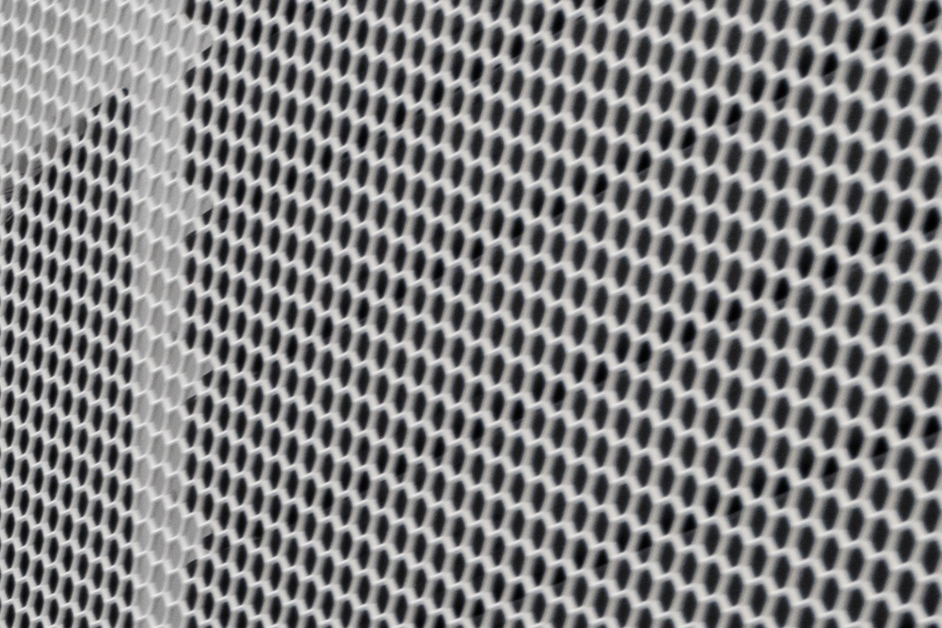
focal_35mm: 183
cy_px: 1720
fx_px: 4788
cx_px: -2526
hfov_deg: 8.1
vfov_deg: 6.9
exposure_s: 1/1.67
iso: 100
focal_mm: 24
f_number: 13
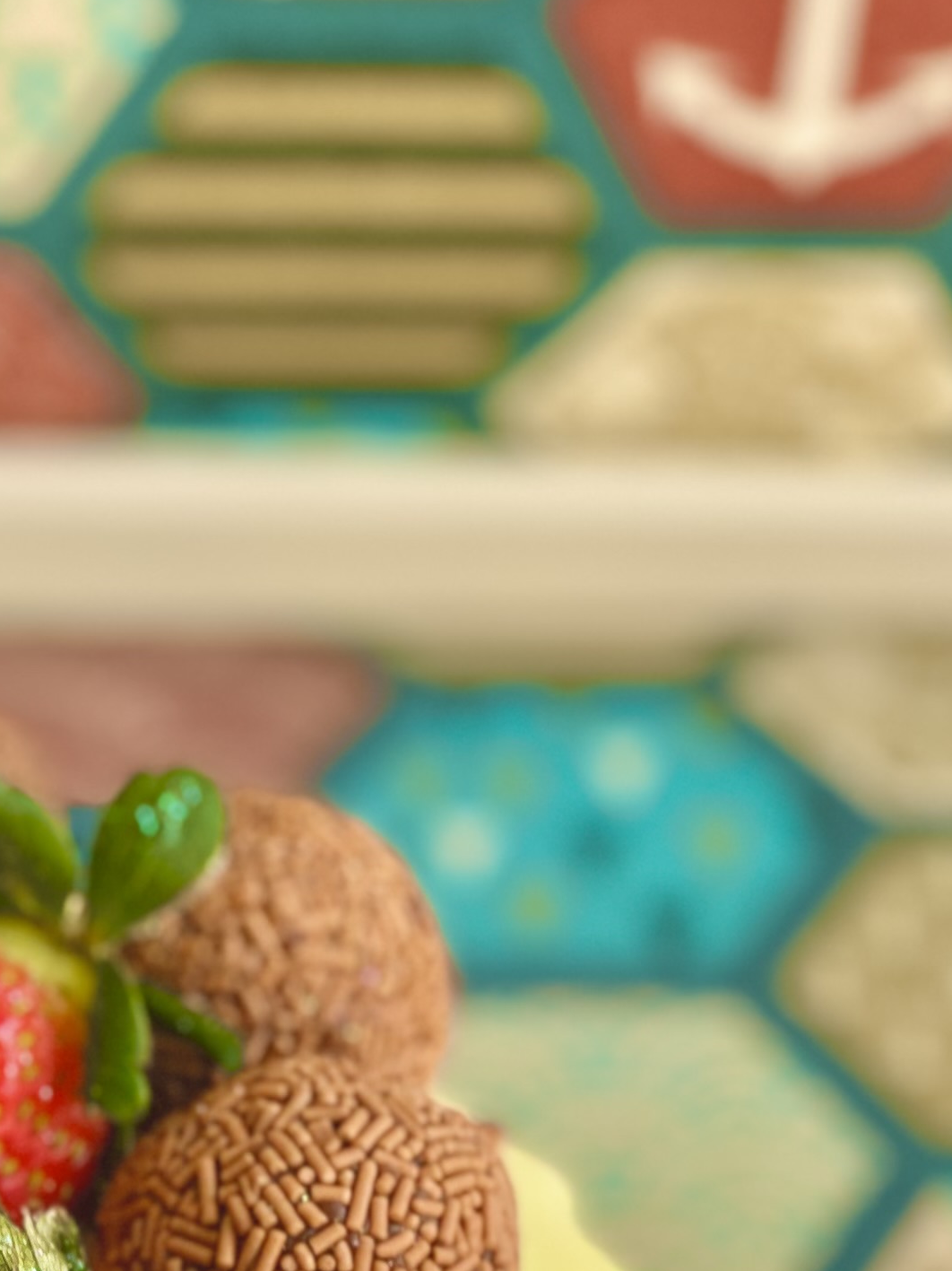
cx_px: -299
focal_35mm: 148
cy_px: 1526
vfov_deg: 13.0
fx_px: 5429
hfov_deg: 9.8
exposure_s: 1/122
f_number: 2
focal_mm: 6
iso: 32
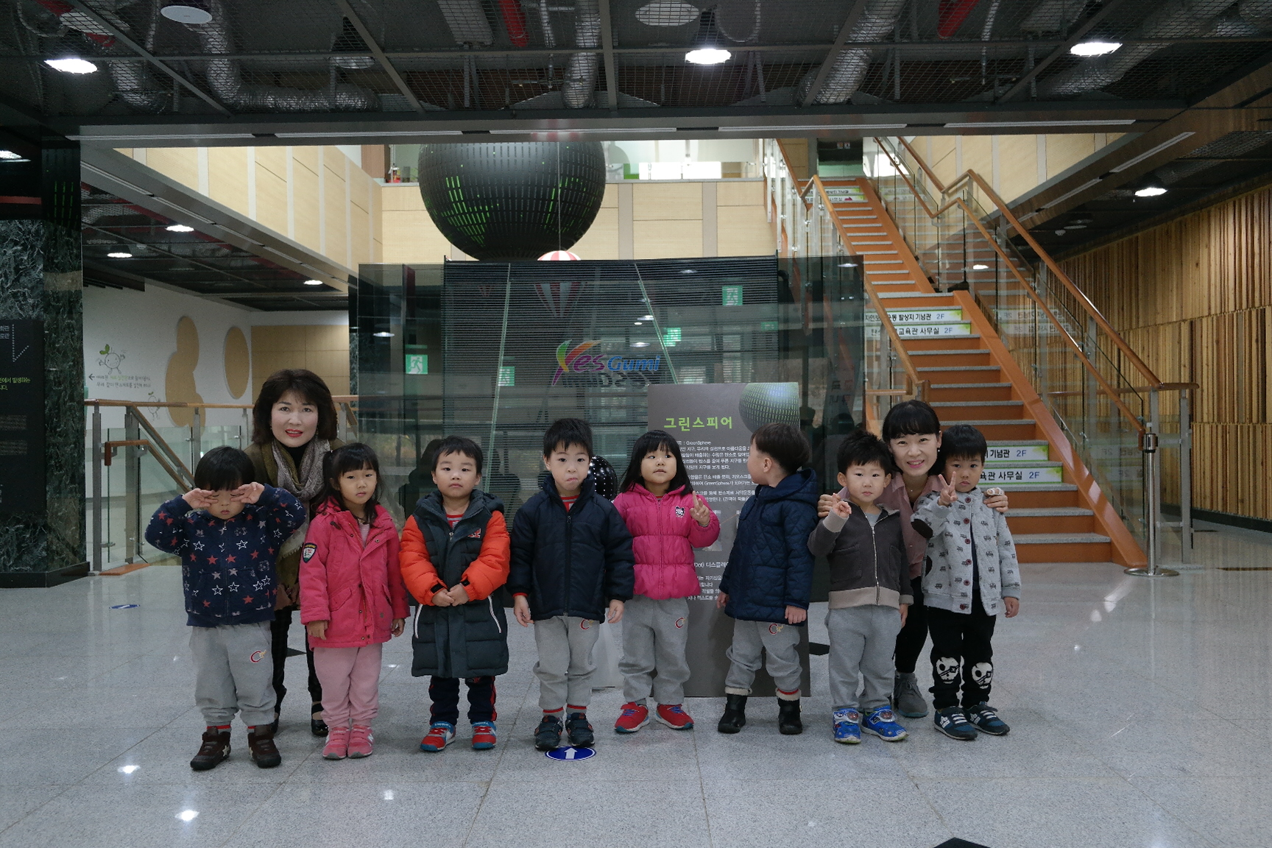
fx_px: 1166
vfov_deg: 40.0
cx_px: 636
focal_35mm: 33
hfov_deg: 57.2
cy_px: 424
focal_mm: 22
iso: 800
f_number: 3.5
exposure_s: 1/40
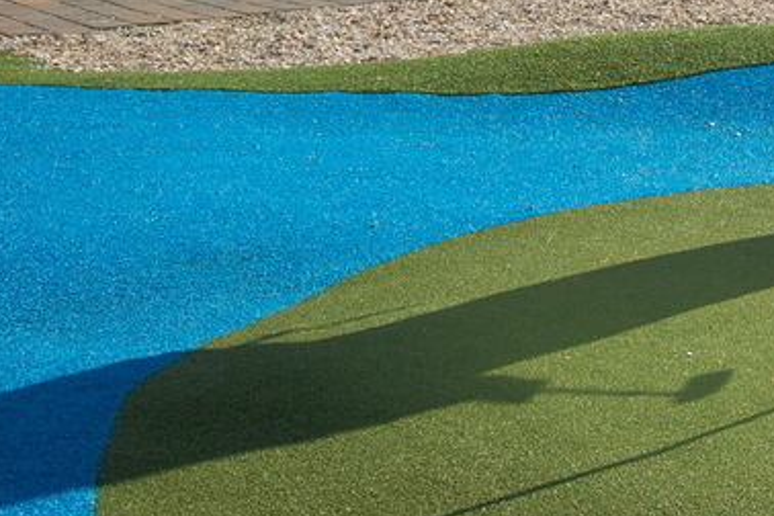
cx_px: 1032
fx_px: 1569
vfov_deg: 17.5
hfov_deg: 24.0
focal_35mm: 73
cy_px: -163
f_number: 6.3
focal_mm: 18
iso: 200
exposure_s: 1/500
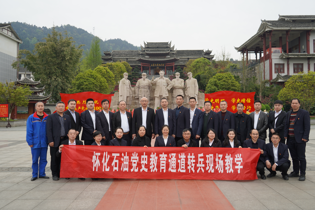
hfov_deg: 63.7
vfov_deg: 45.0
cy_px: 105
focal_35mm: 29
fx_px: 254
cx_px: 158
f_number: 4
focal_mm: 29
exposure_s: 1/160
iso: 125
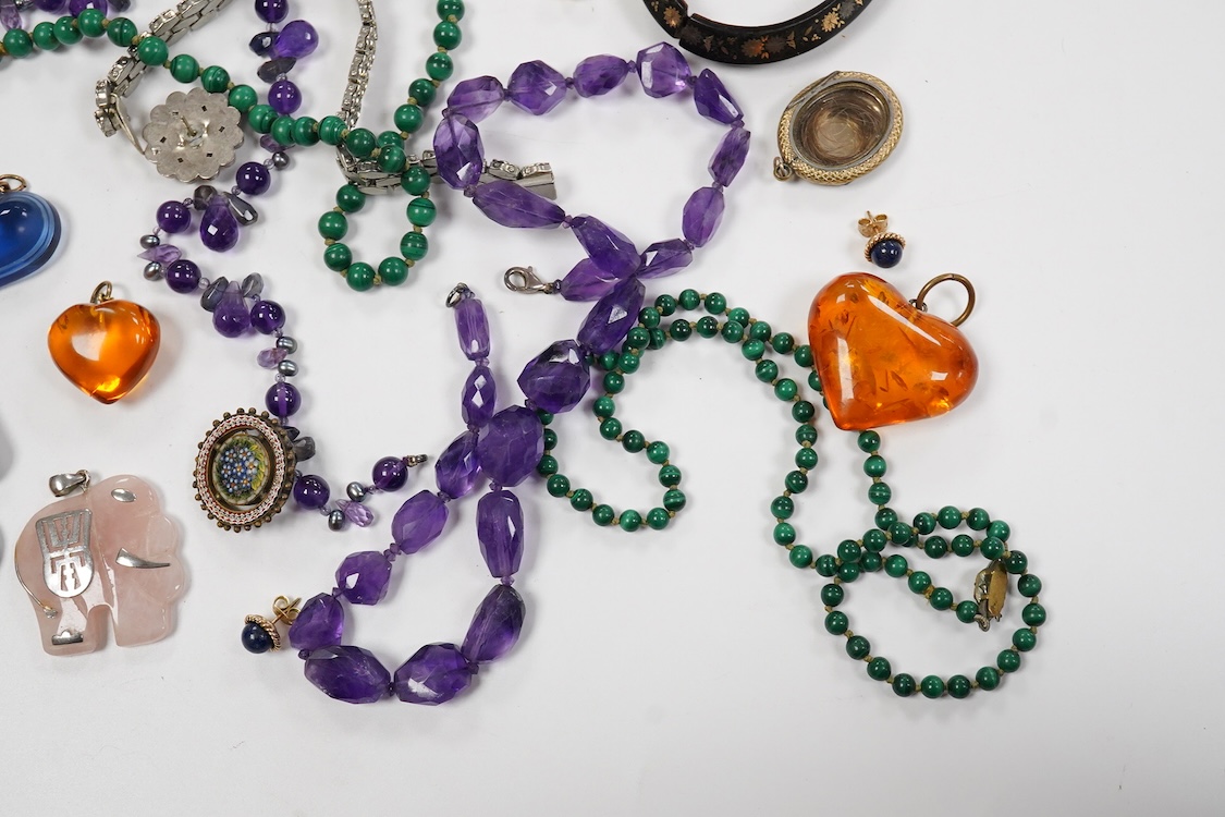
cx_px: 612
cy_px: 408
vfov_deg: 29.9
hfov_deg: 43.6
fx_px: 1531
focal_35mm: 45
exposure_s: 1/160
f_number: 13
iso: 2500
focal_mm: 30
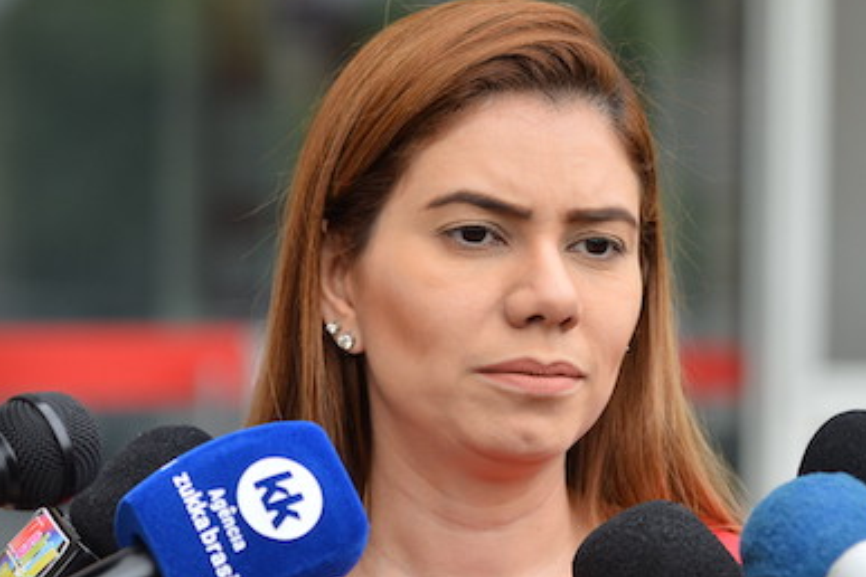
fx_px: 5220
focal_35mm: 217
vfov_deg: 6.3
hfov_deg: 9.5
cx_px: 465
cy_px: 263
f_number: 3.2
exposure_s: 1/500
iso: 100
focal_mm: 105
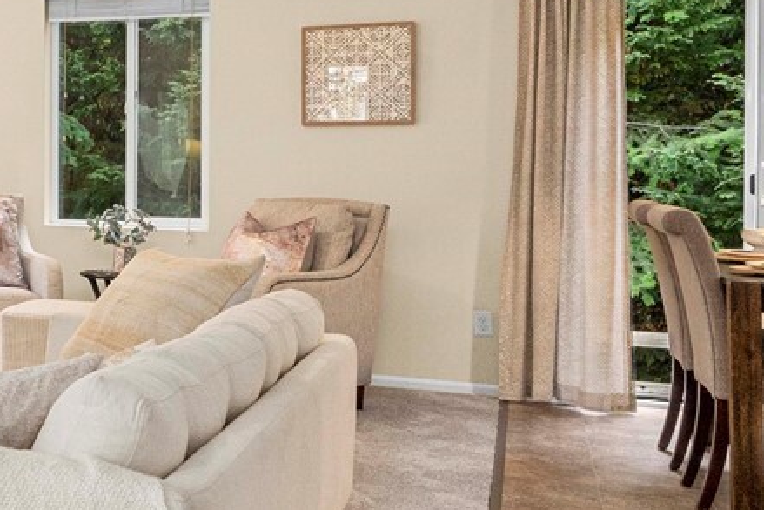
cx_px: -293
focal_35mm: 58
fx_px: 1231
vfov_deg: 23.2
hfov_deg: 27.3
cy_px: 152
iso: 1600
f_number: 8
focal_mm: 15
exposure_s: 1/30
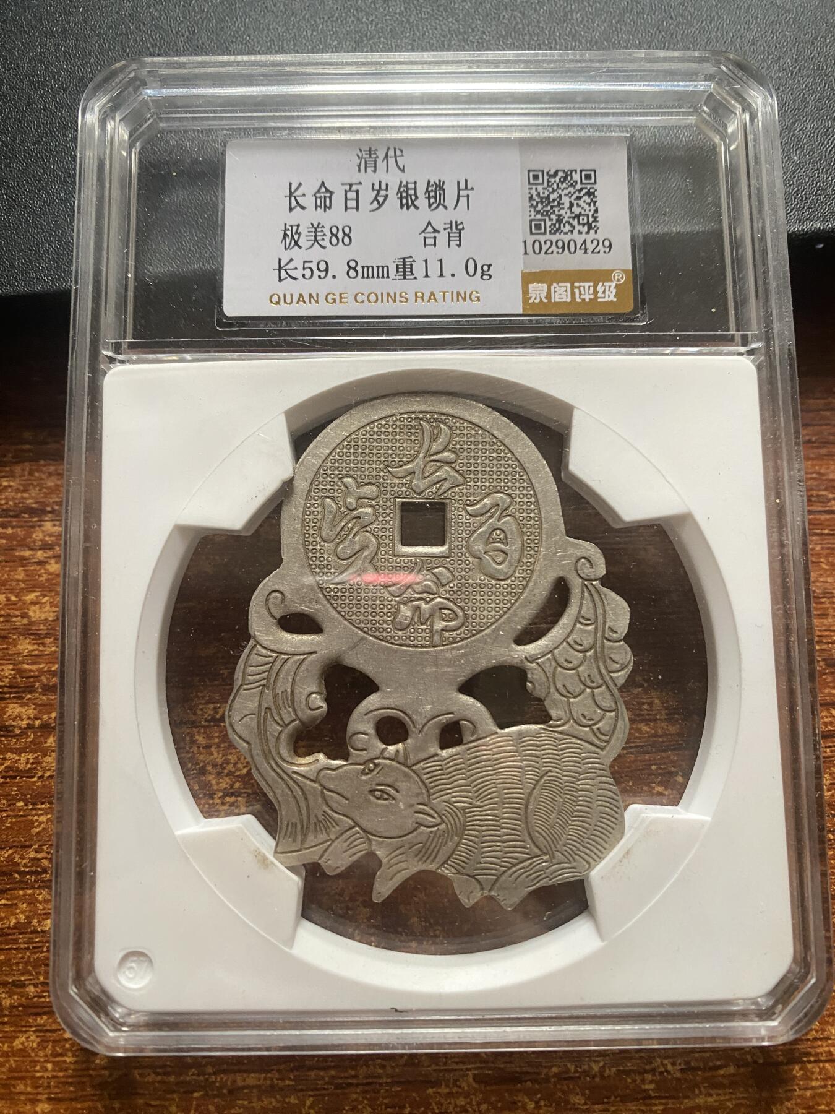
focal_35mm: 26
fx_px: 836
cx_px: 418
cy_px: 557
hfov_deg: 53.1
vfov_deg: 67.3
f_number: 1.8
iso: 250
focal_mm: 4.25
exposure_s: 1/60
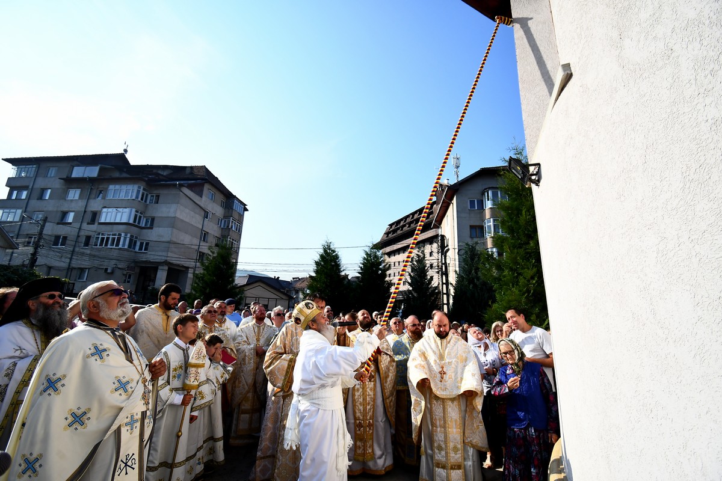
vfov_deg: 77.3
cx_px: 361
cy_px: 240
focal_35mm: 15
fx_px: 301
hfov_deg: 100.4
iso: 500
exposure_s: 1/2500
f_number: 4.5
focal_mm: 10
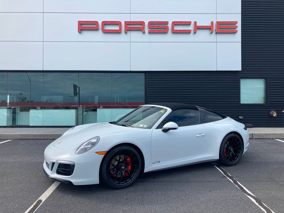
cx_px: 142
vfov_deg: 49.7
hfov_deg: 63.4
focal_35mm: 28
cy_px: 106
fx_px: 230
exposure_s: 1/1263
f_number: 1.8
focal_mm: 3.99
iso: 20
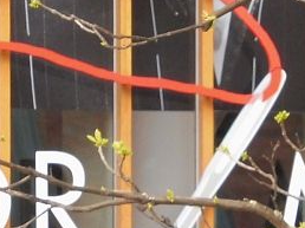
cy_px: 203
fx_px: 8081
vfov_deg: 1.6
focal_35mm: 918
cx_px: 195
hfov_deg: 2.2
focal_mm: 41.3
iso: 400
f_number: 5.6
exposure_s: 1/125
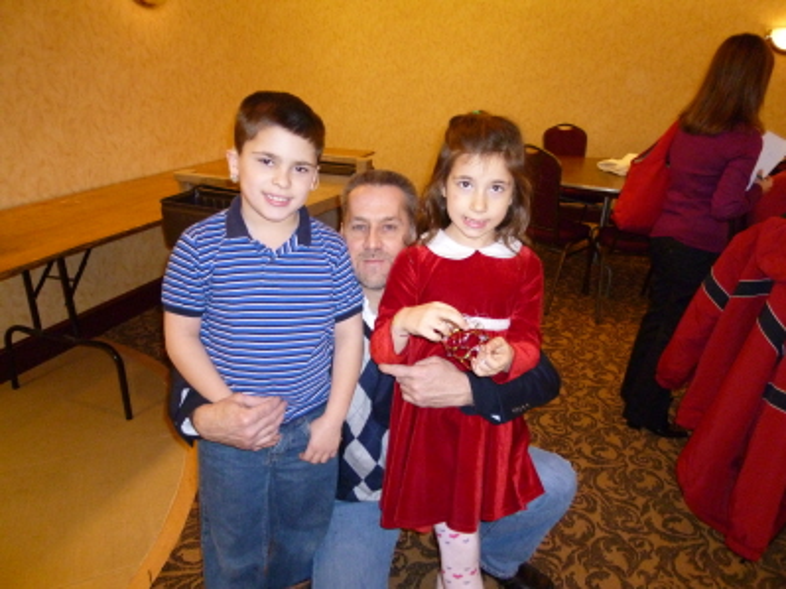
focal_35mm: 24
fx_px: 545
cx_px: 393
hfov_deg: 71.6
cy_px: 294
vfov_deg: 56.8
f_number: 2.2
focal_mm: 4.3
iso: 320
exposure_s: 1/60
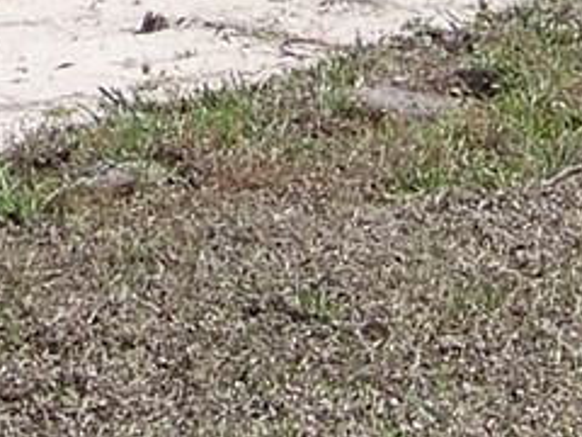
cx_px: 175
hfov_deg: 8.2
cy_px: -415
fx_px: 4035
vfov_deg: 6.0
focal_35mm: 240
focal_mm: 5.85
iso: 64
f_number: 2.8
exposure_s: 1/800
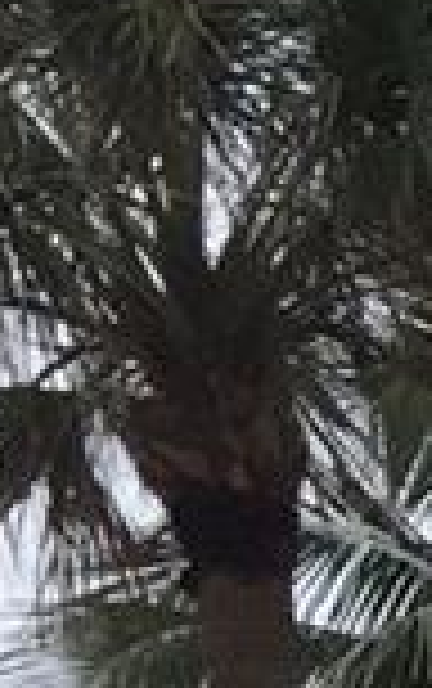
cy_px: 1695
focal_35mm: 241
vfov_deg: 8.0
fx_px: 4527
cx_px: 1976
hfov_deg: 4.7
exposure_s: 1/2326
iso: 32
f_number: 2.2
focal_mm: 4.15
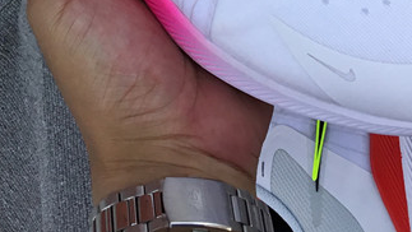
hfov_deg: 22.6
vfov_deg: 11.9
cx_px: 168
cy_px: -188
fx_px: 1027
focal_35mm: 94
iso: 25
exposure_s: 1/506
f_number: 2.4
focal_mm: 3.3
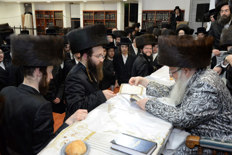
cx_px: 116
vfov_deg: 36.9
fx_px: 232
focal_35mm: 36
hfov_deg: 53.1
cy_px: 78
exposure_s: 1/60
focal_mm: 36
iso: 2000
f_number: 6.3
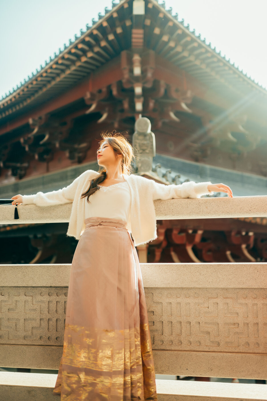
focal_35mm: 35
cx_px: 134
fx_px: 389
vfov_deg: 54.4
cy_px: 200
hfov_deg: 37.9
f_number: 1.8
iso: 100
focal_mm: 35
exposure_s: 1/1600
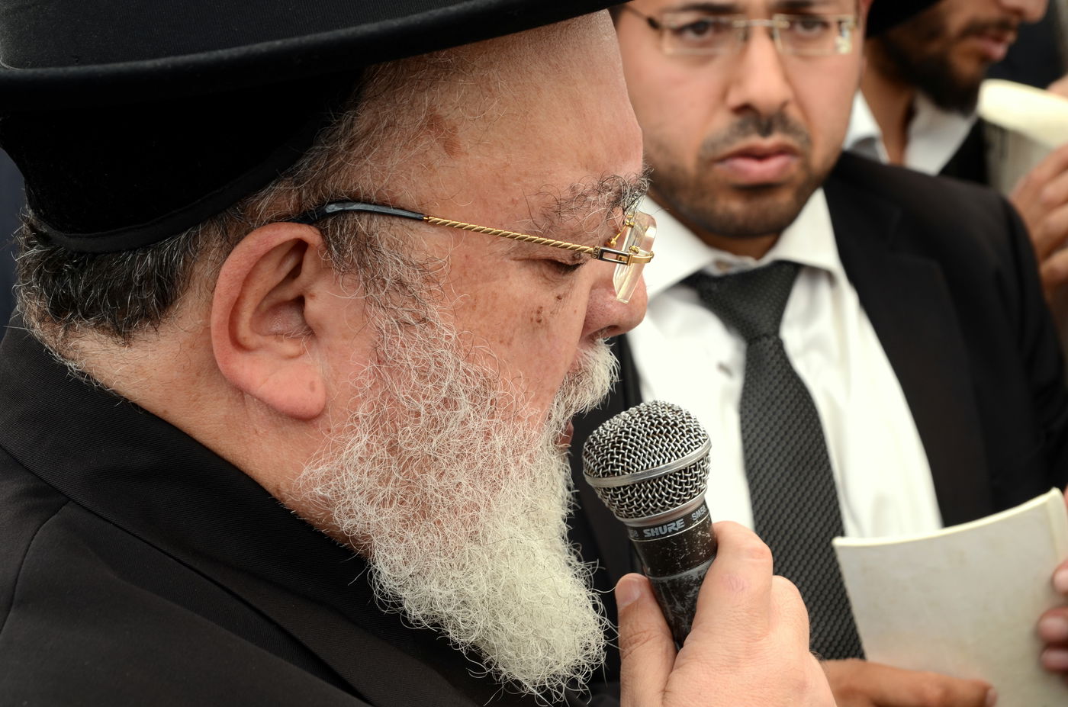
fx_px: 2220
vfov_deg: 18.1
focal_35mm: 75
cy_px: 354
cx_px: 534
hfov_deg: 27.0
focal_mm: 50
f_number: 7.1
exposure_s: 1/125
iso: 320
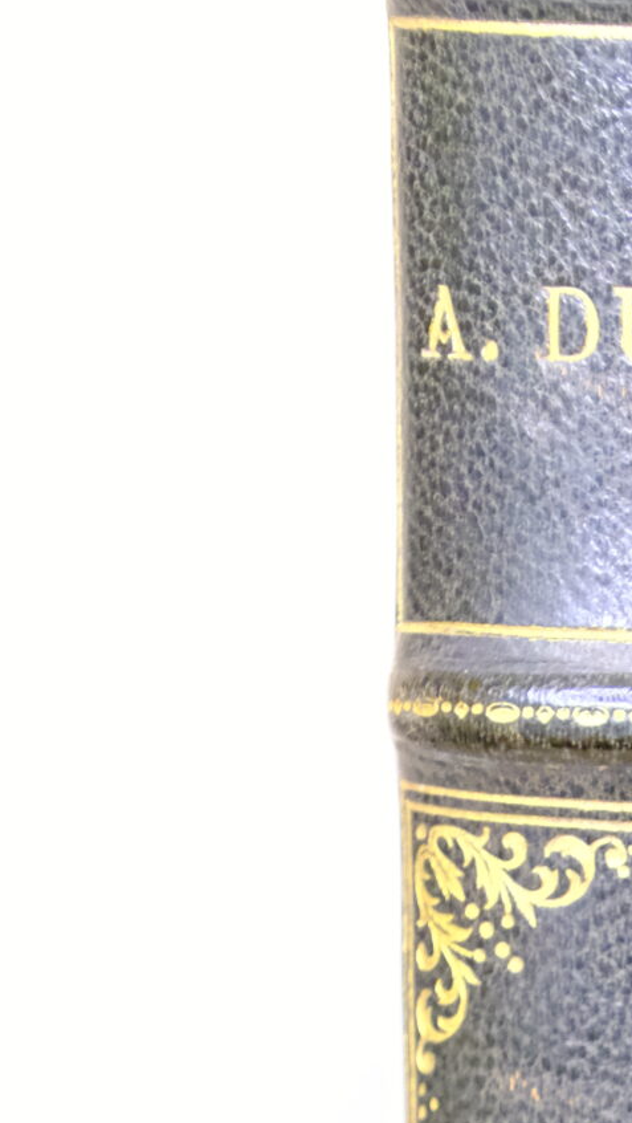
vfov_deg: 9.1
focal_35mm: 231
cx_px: 1087
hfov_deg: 5.2
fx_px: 6876
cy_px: 1576
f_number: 4.5
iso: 6400
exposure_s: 1/38
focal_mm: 48.6
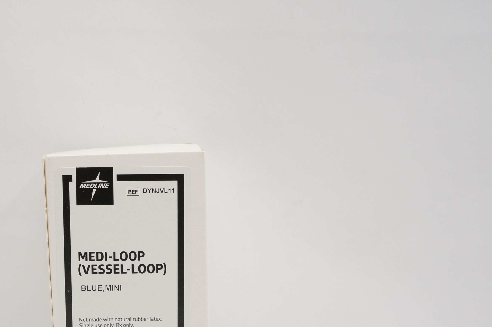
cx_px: 121
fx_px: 763
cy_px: 276
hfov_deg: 34.9
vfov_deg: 23.7
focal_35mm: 56
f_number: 6.3
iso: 800
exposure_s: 1/160
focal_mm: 21
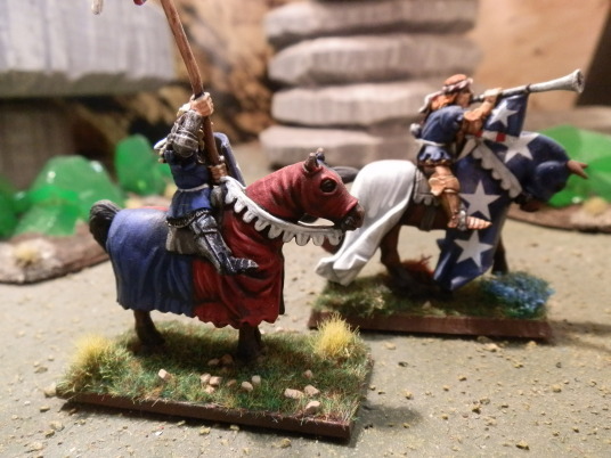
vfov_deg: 49.7
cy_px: 229
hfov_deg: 63.4
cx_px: 306
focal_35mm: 28
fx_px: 494
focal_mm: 5
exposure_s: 1/40
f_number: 3.1
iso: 400
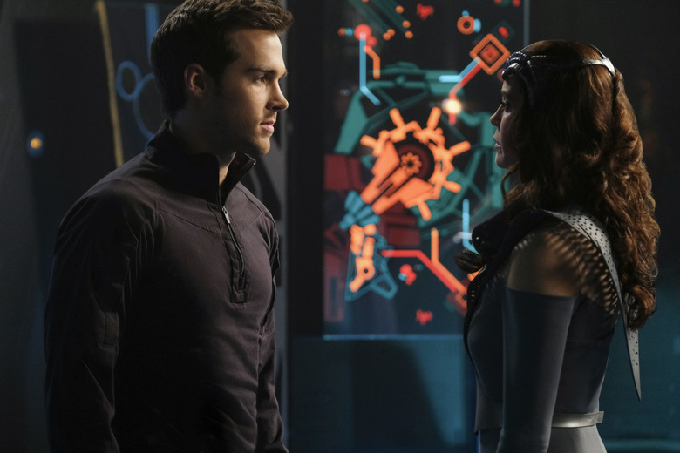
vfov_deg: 12.8
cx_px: 340
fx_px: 2021
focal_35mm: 107
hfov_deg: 19.1
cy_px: 226
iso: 2500
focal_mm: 71.5
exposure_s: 1/125
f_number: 2.8
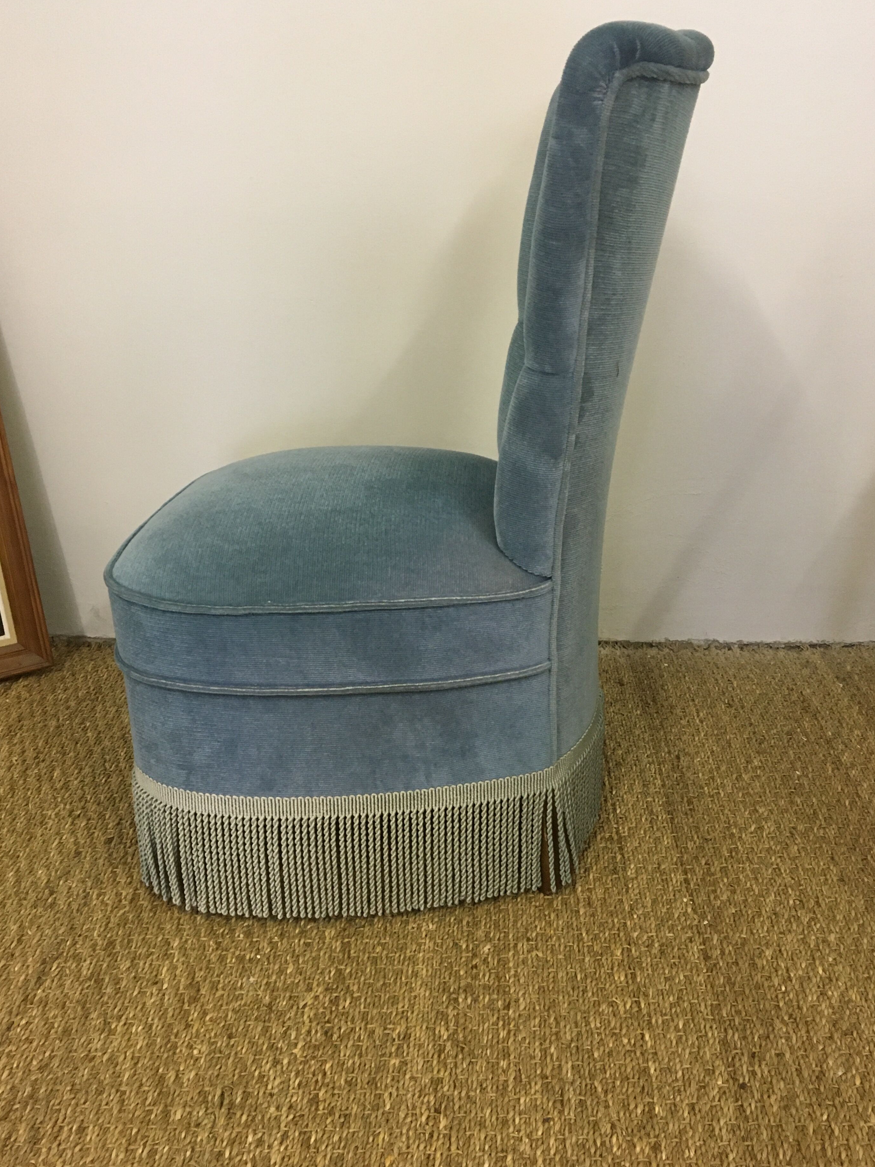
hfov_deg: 44.2
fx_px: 1078
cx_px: 430
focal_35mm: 32
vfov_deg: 56.8
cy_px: 550
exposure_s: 1/33
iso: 250
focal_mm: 4.15
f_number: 2.2
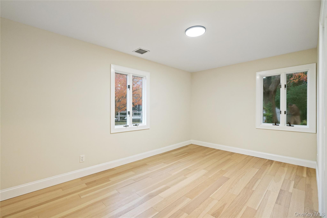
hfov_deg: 96.7
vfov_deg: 73.7
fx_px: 145
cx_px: 164
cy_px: 109
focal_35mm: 16
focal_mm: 16
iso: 1000
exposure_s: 1/80
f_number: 5.6
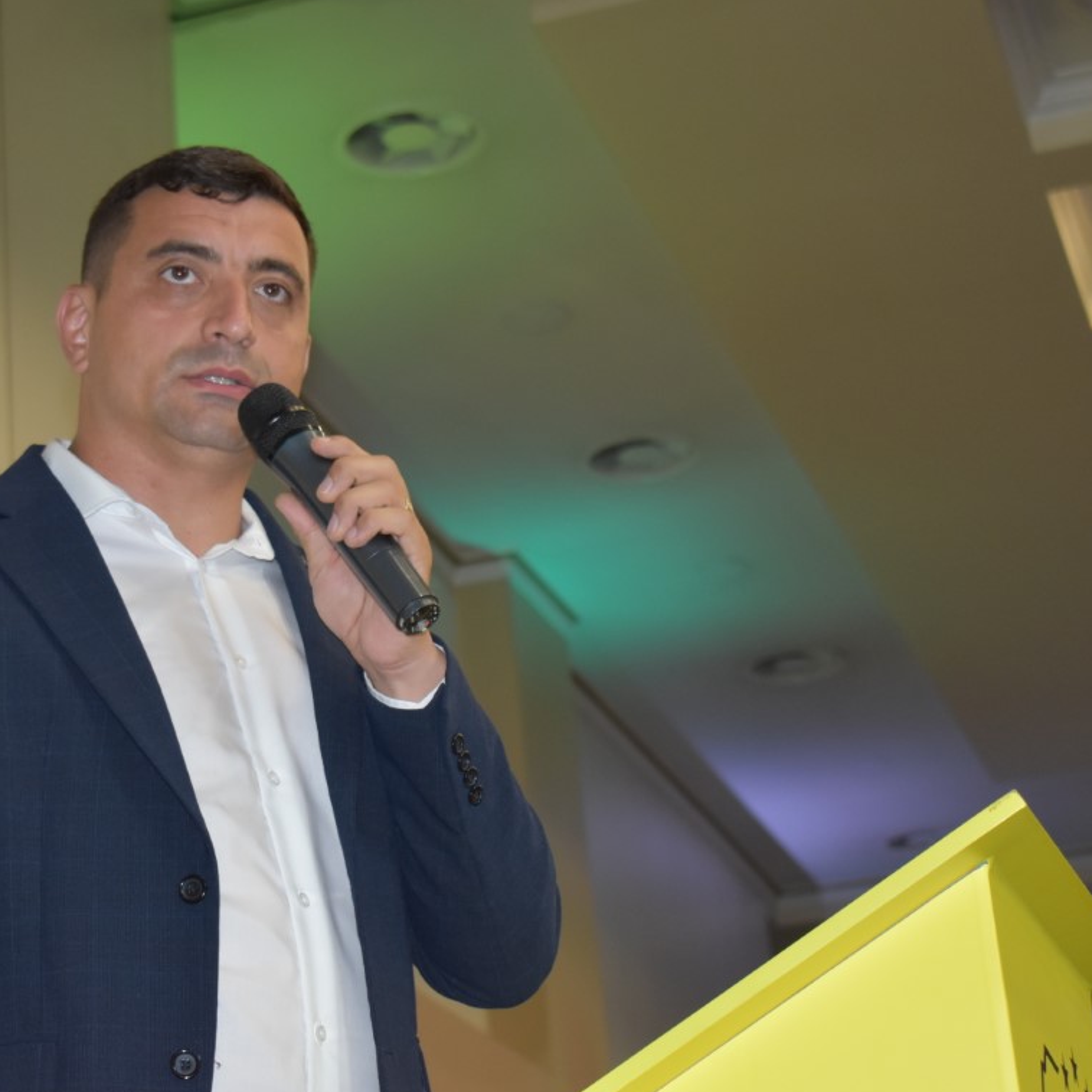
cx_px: 389
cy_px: 549
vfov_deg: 18.7
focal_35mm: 93
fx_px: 3319
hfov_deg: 18.6
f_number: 5.3
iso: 1400
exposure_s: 1/60
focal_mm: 48
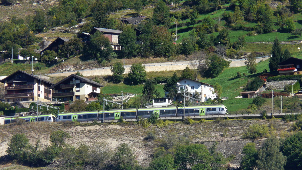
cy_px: 112
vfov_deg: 2.4
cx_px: 151
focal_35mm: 497
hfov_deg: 4.3
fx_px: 3980
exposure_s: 1/250
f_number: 5.6
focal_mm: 74.8
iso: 100
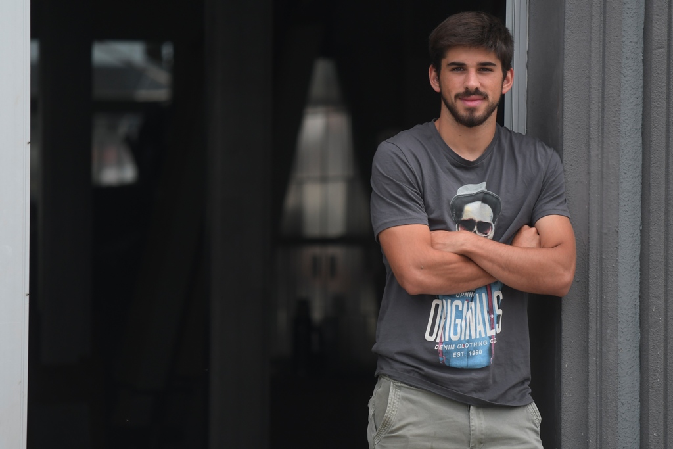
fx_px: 5609
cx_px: 336
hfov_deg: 6.9
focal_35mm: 300
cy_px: 224
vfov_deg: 4.6
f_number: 4
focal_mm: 200
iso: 320
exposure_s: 1/320
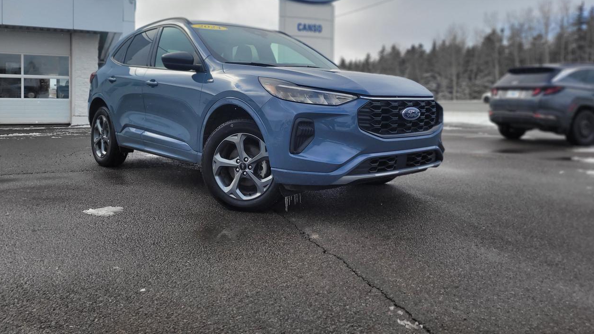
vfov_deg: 39.7
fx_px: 457
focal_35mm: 29
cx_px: 299
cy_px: 109
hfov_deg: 66.1
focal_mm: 5.4
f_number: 1.8
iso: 40
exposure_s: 1/2010
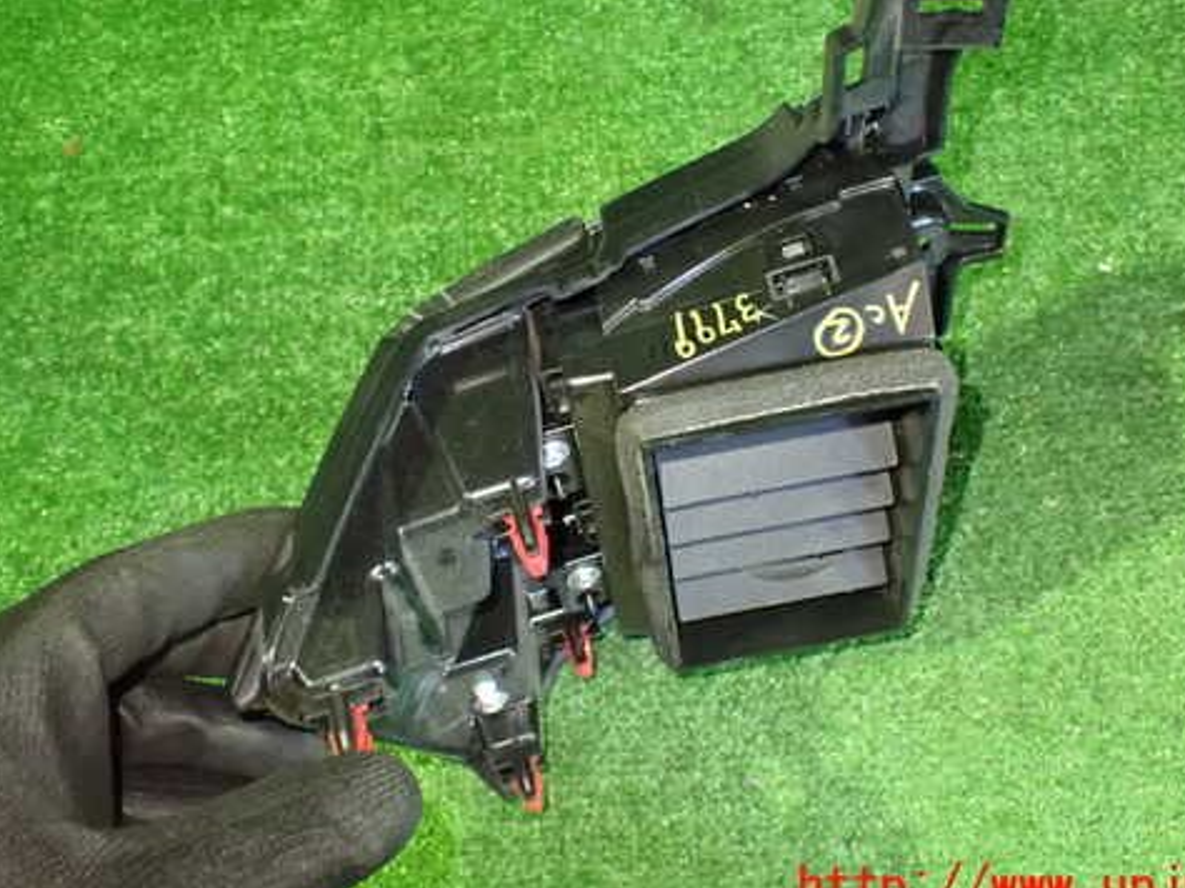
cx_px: 612
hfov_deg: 49.0
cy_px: 358
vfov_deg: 37.6
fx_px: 1300
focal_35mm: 38
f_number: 2.3
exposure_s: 1/30
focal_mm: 5.4
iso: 1250
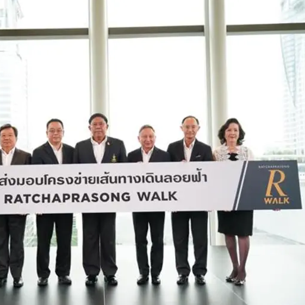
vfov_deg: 38.3
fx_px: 439
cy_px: 152
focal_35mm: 44
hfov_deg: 37.8
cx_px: 92
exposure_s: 1/200
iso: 800
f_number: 4
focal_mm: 34
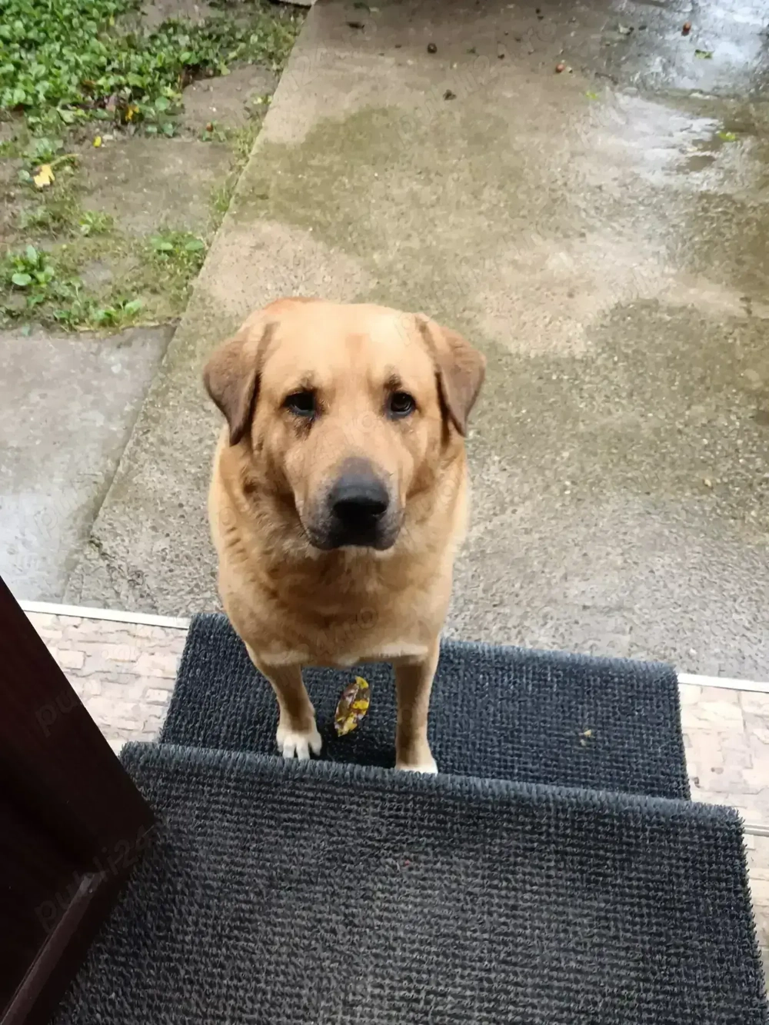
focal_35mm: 27
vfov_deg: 65.3
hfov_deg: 51.4
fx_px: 800
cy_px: 512
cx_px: 384
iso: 958
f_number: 1.9
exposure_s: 1/100
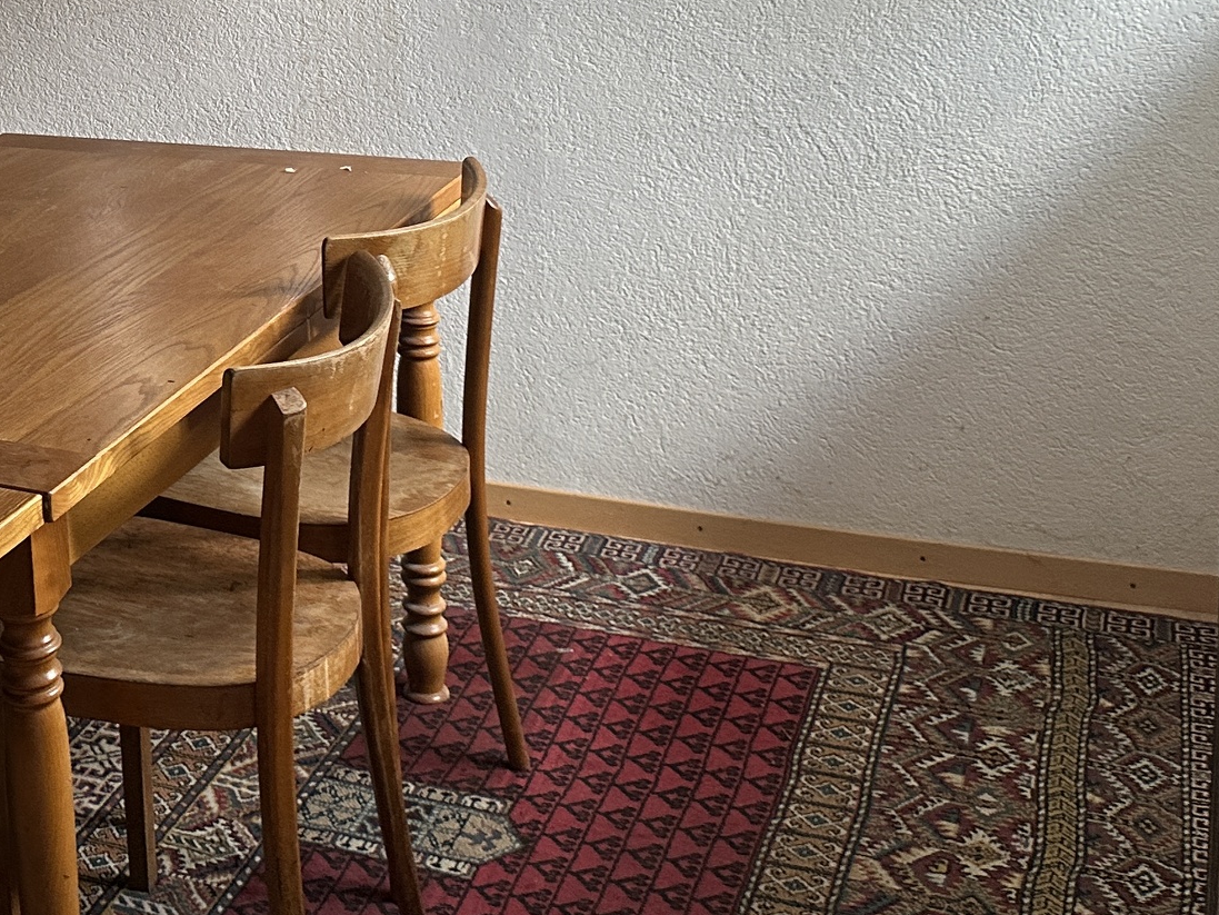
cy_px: 23
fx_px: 1972
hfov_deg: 32.3
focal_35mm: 56
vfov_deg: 25.0
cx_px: 76
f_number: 1.78
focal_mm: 6.86
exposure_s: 1/50
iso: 320
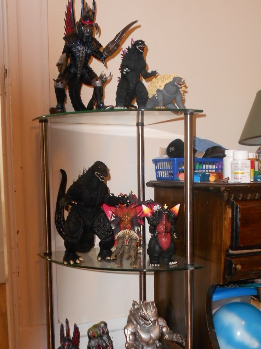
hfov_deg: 35.9
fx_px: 402
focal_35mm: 40
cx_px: 141
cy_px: 207
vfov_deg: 46.6
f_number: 3.6
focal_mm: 5.8
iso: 200
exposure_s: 1/30
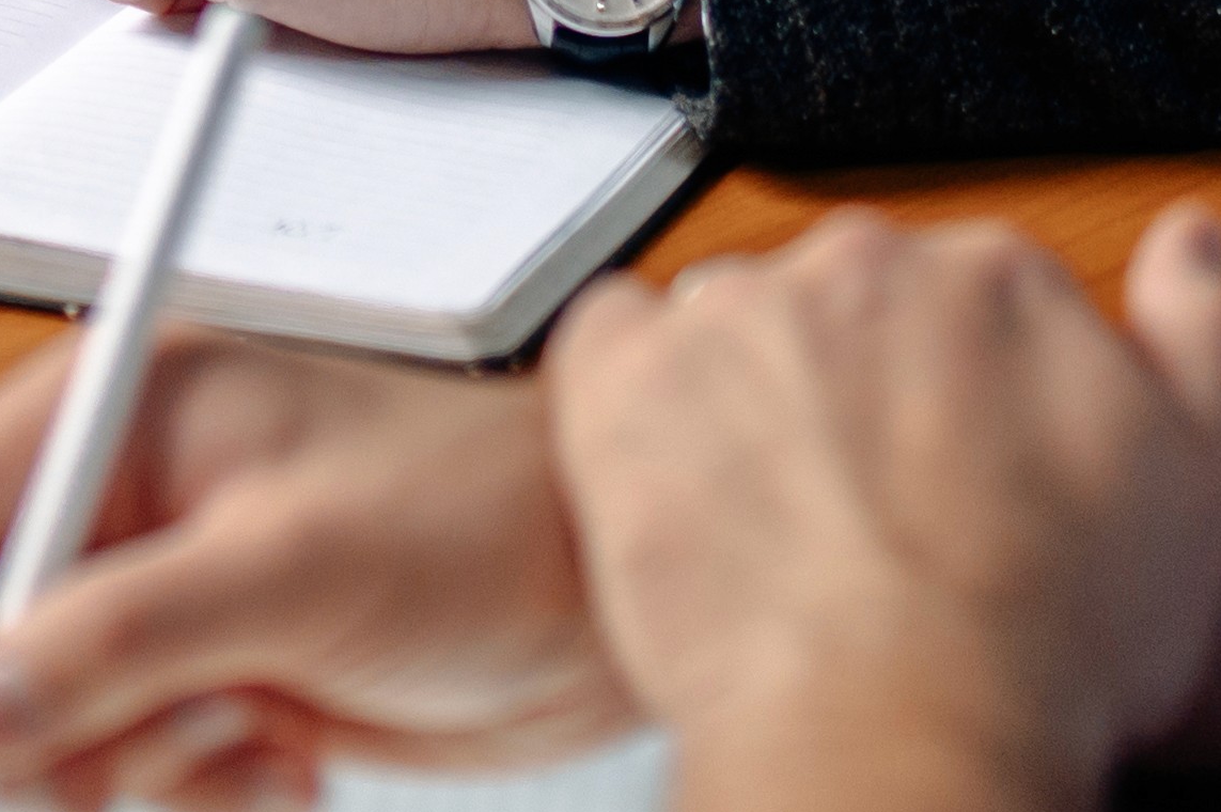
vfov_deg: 7.2
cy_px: -812
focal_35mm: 183
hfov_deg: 11.2
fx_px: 6201
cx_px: 109
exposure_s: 1/200
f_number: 1.4
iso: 640
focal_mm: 35
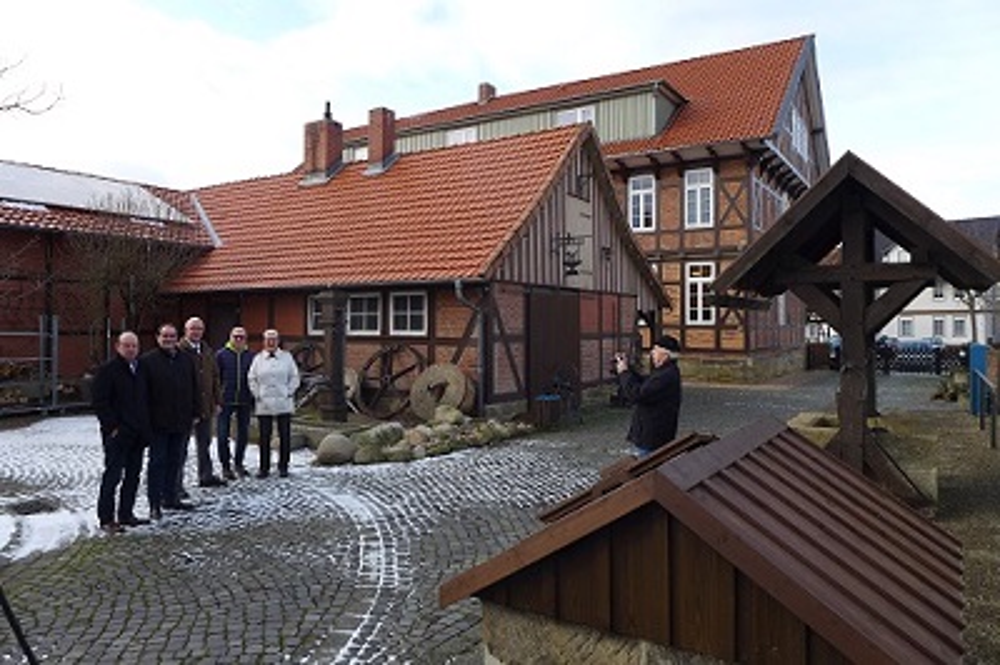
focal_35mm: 25
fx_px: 694
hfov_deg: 71.6
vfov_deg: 51.2
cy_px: 332
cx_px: 500
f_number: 2.8
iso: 80
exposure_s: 1/320
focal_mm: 4.7
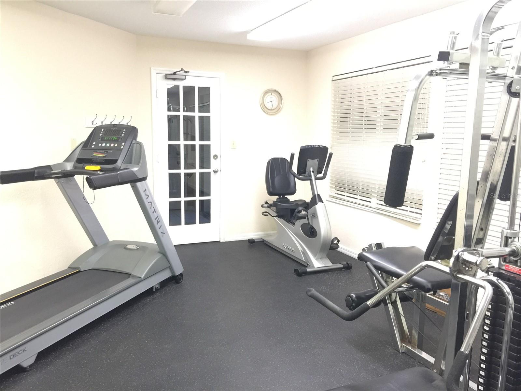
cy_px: 196
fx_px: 436
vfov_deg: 48.2
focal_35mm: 29
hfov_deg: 61.7
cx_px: 260
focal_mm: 4.15
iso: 125
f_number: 2.2
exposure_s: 1/15
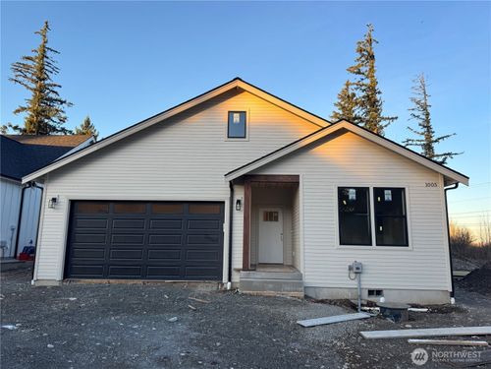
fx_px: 340
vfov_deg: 56.8
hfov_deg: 71.6
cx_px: 246
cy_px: 184
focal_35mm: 24
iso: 80
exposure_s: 1/604
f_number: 1.78
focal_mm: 6.76
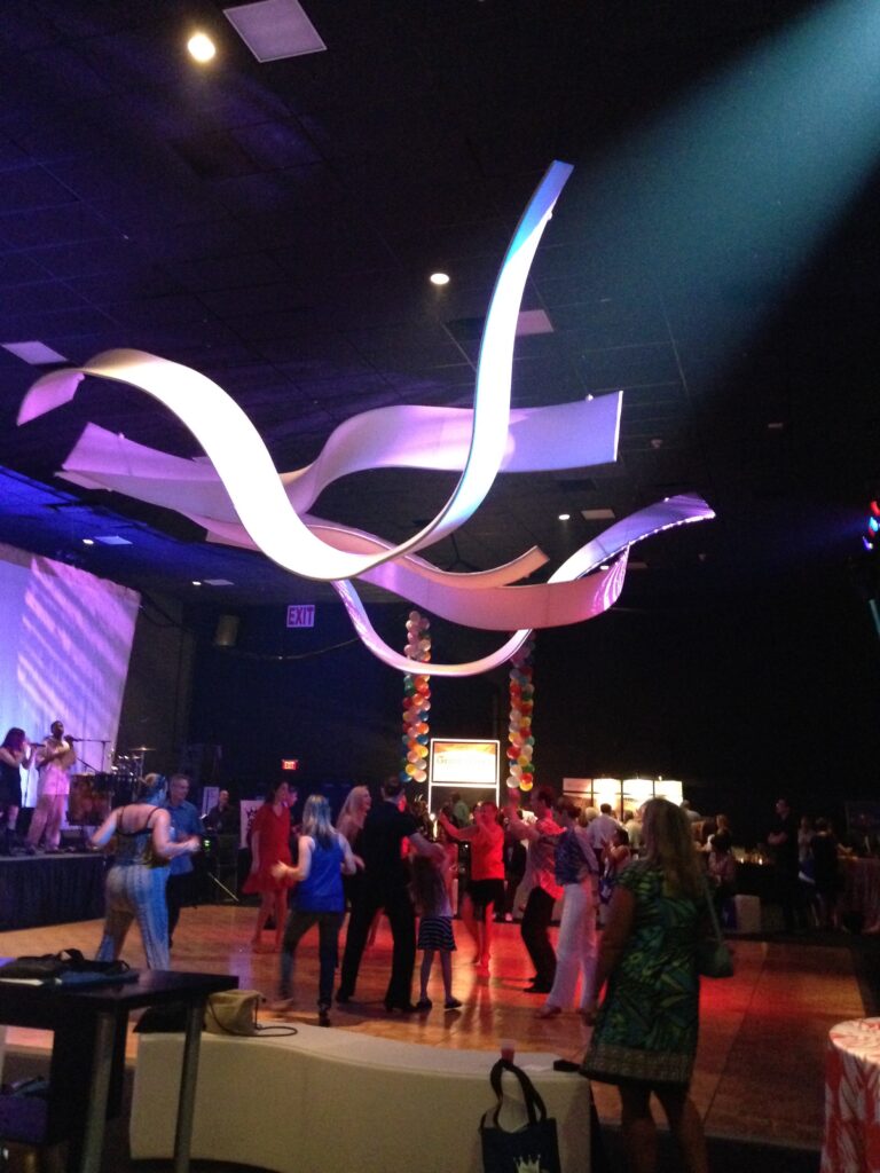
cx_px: 440
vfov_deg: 55.4
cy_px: 586
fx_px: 1119
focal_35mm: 33
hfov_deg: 42.9
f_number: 2.4
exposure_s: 1/15
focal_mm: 4.12
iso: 800
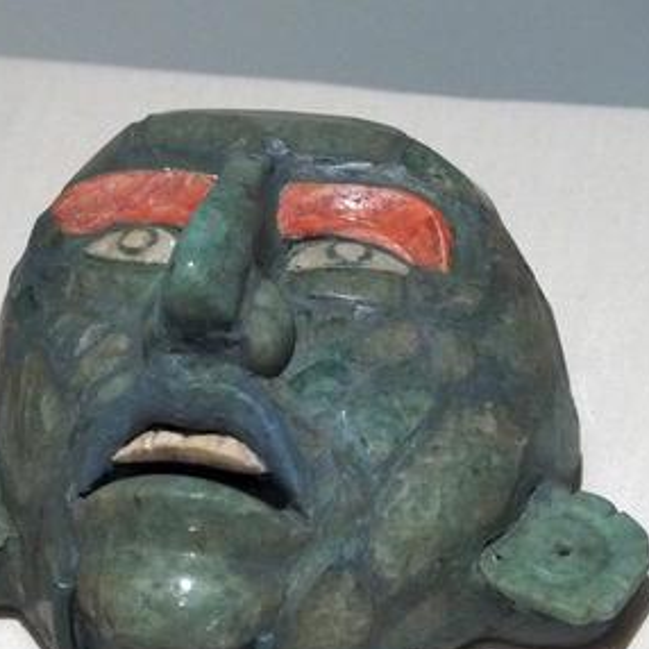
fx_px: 5367
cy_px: 304
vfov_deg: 6.9
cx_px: 191
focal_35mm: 253
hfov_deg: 6.9
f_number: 2.8
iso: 1600
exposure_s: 1/100
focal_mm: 38.6
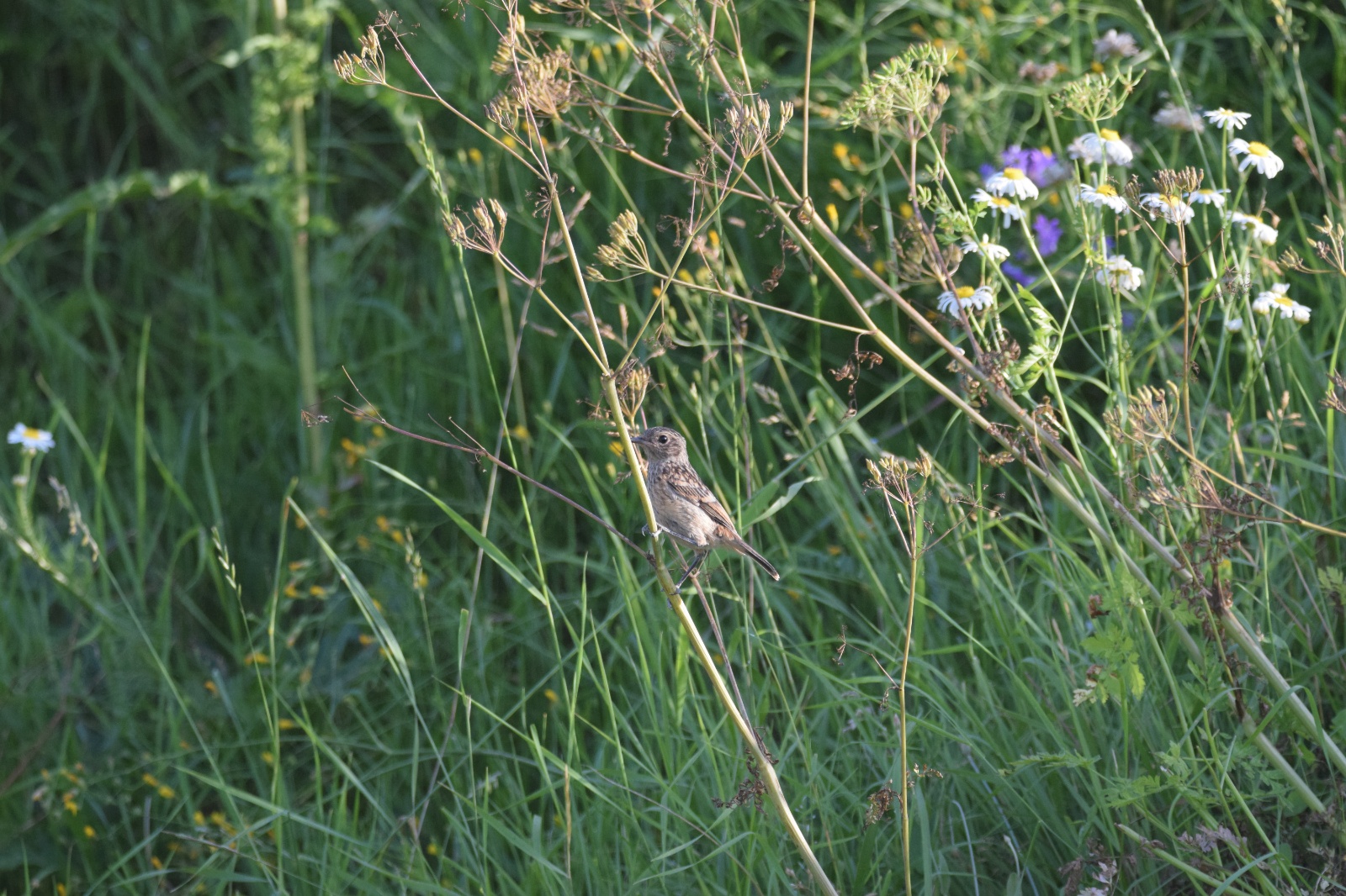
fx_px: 16820
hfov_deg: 4.6
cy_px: 448
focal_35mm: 450
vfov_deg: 3.1
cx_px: 673
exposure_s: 1/1250
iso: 1600
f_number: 5.6
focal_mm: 300
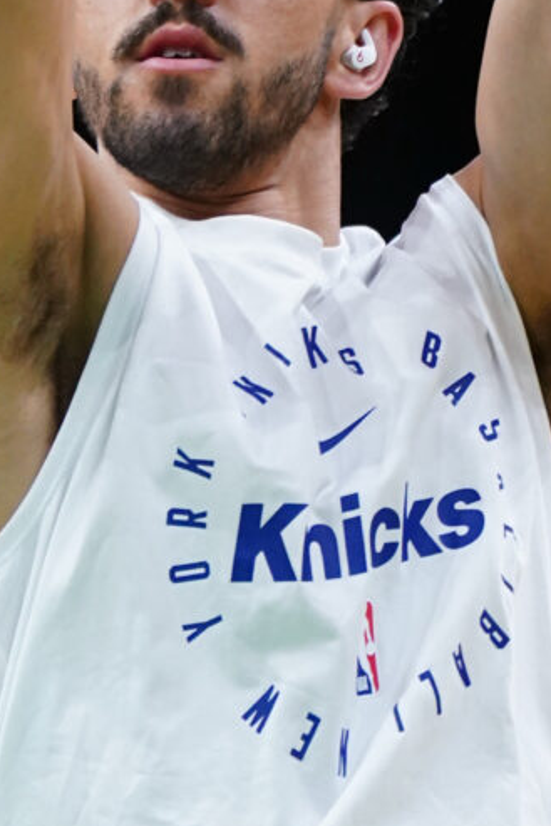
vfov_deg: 2.7
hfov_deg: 1.8
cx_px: 234
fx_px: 17435
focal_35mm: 760
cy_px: -44
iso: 3200
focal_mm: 200
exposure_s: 1/1600
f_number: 2.8
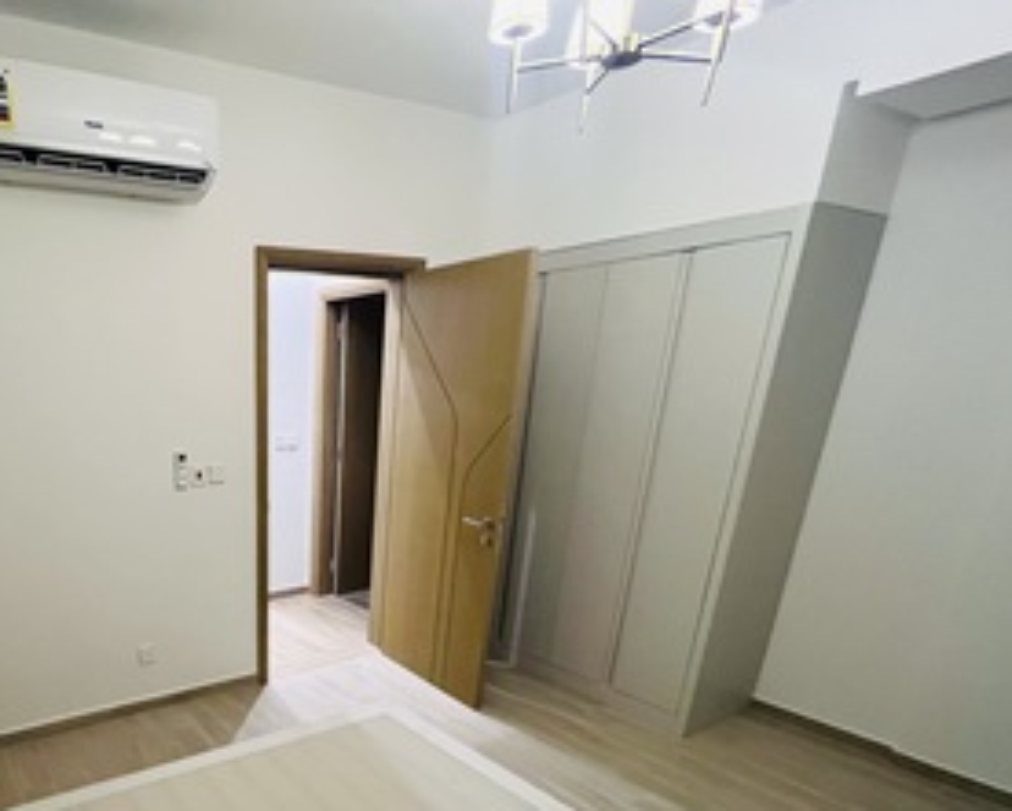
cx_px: 244
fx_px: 629
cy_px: 626
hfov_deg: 71.9
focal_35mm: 21
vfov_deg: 61.2
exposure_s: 1/50
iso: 640
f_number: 1.8
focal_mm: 1.57
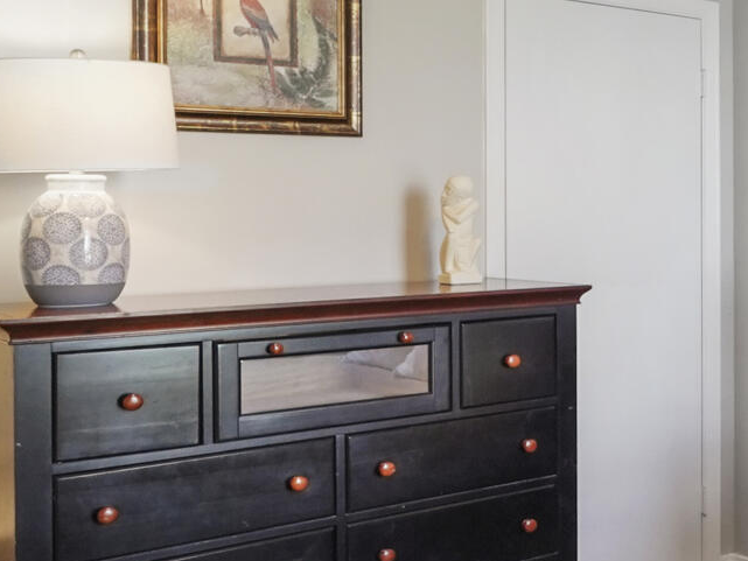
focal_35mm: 54
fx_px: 1167
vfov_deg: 26.9
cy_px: 197
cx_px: 1063
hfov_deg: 27.2
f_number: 8
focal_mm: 12
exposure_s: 1/30
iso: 400
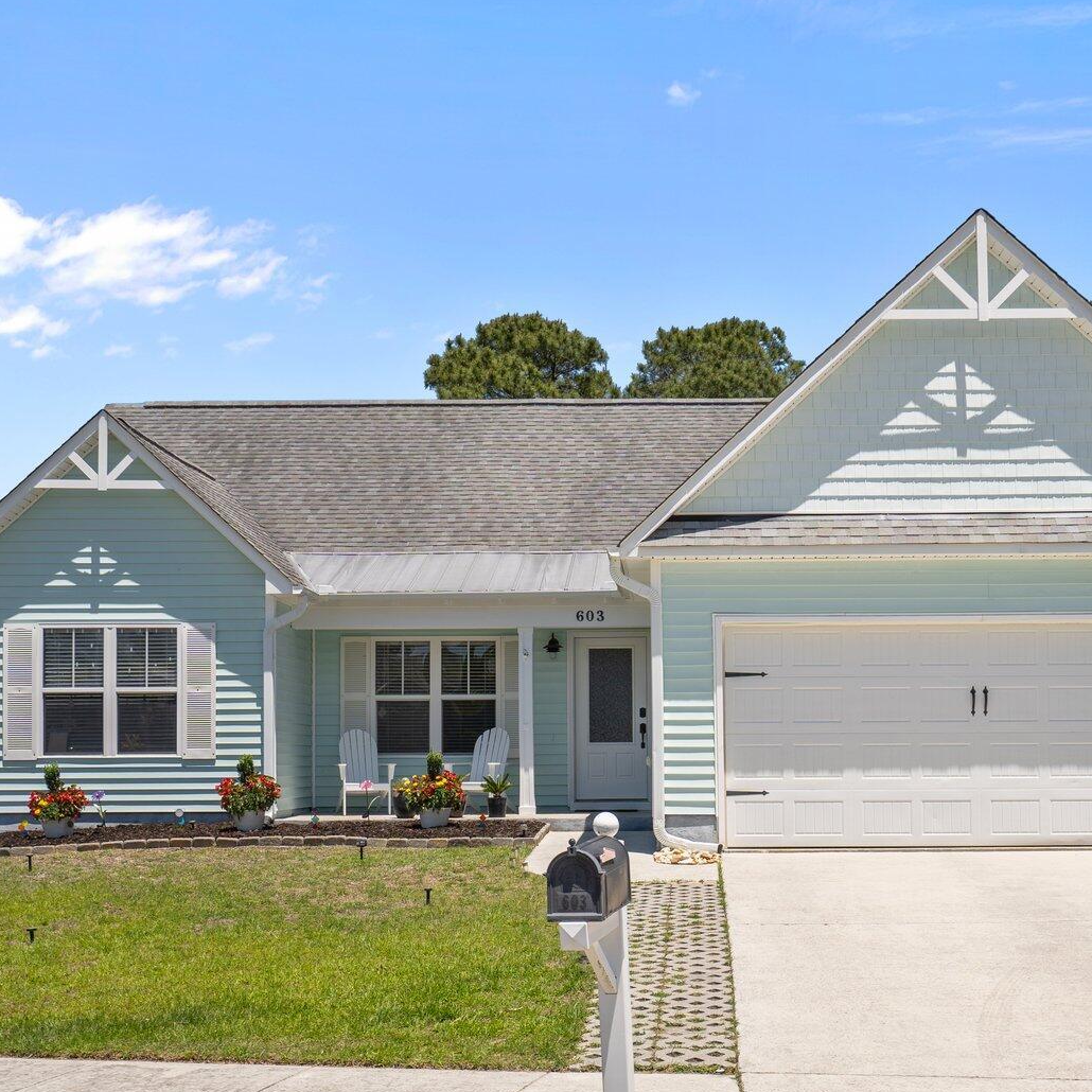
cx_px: 659
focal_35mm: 49
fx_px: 1749
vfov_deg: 34.4
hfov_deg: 34.6
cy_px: 701
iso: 100
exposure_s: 1/1600
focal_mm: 29
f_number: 4
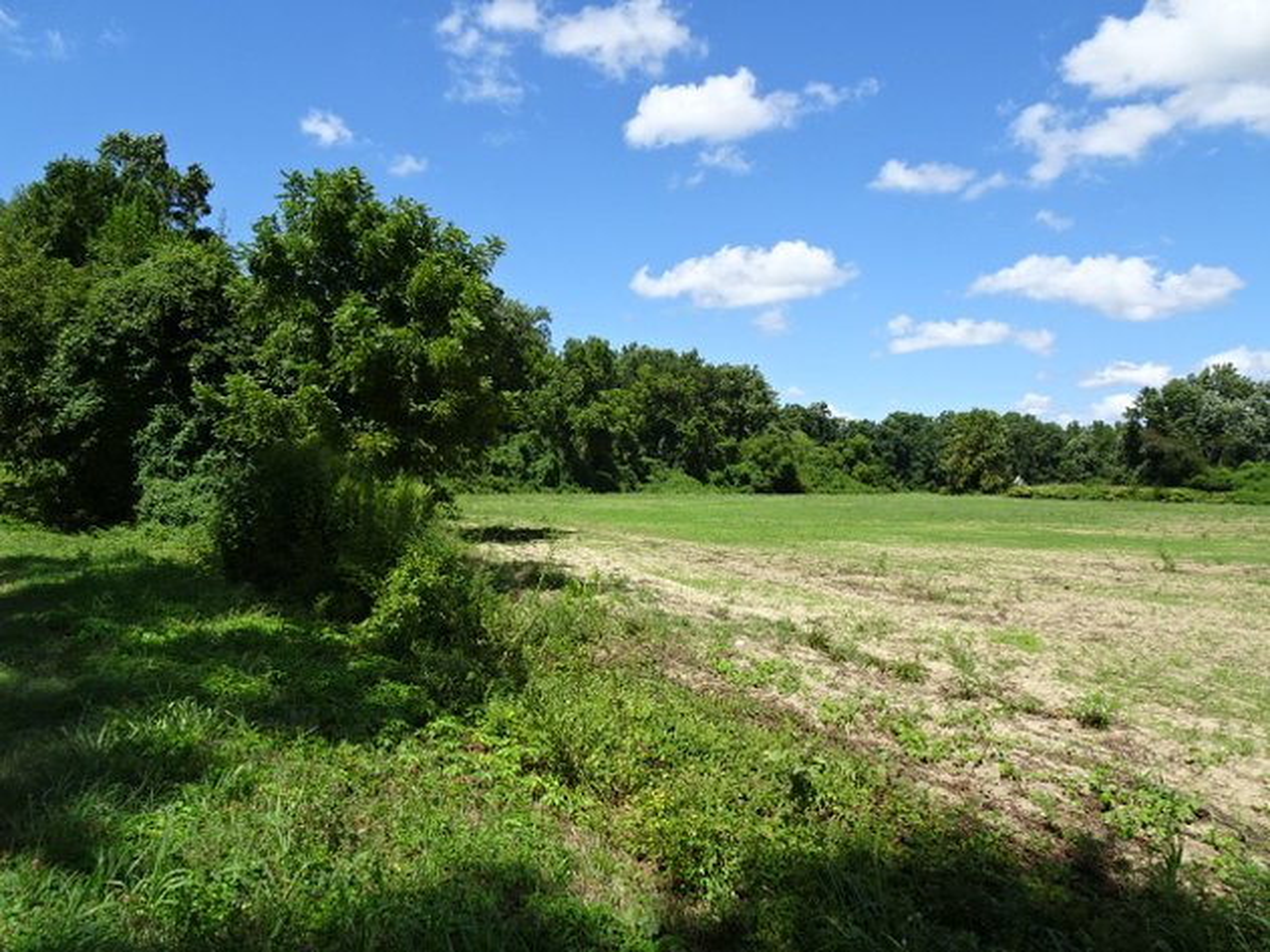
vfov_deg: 56.8
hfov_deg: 71.6
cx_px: 635
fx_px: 880
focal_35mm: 24
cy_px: 476
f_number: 3.5
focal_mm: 4.1
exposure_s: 1/640
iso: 80
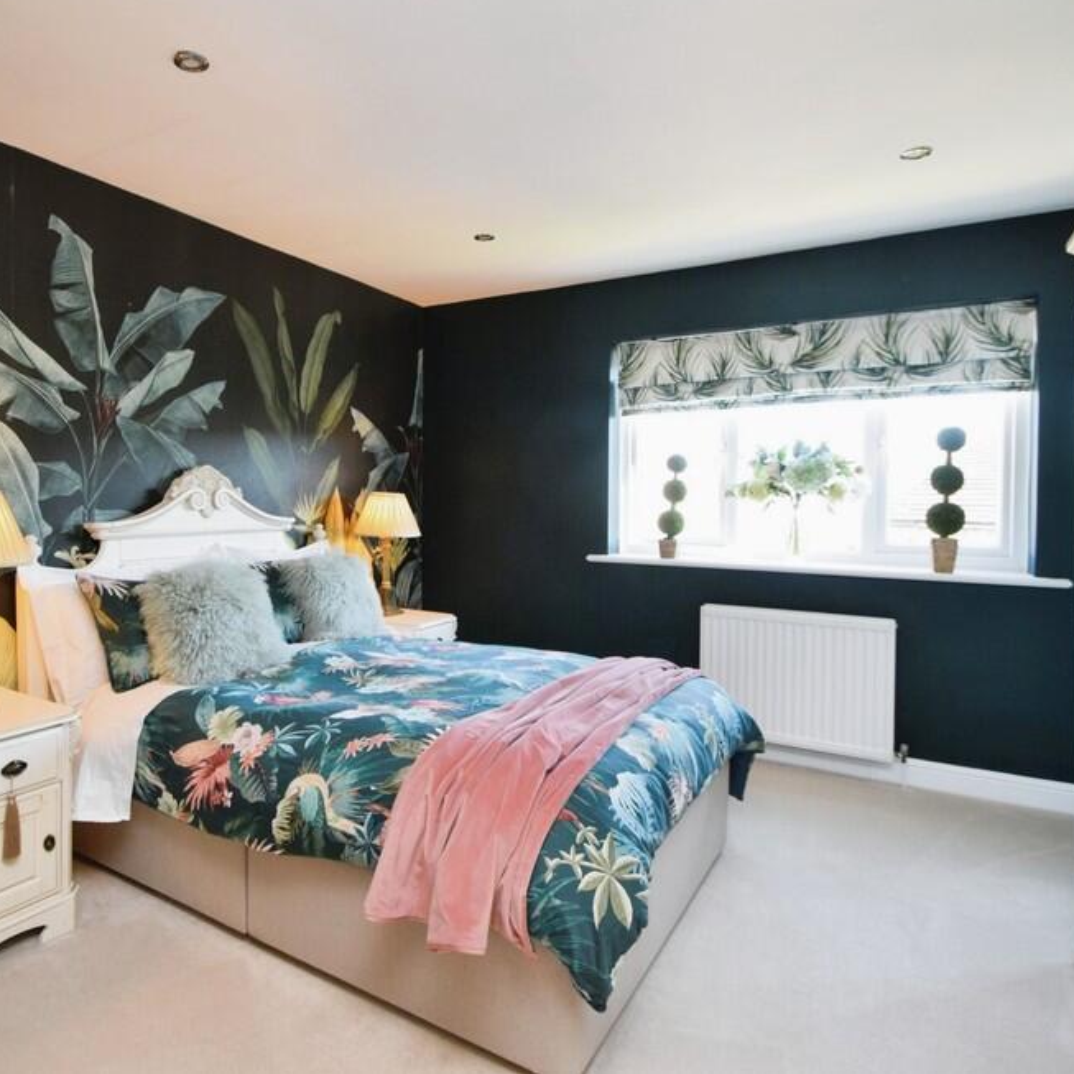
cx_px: 464
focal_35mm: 20
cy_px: 514
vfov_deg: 74.8
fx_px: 702
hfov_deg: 74.4
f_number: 4.5
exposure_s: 1/80
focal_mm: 10
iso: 800
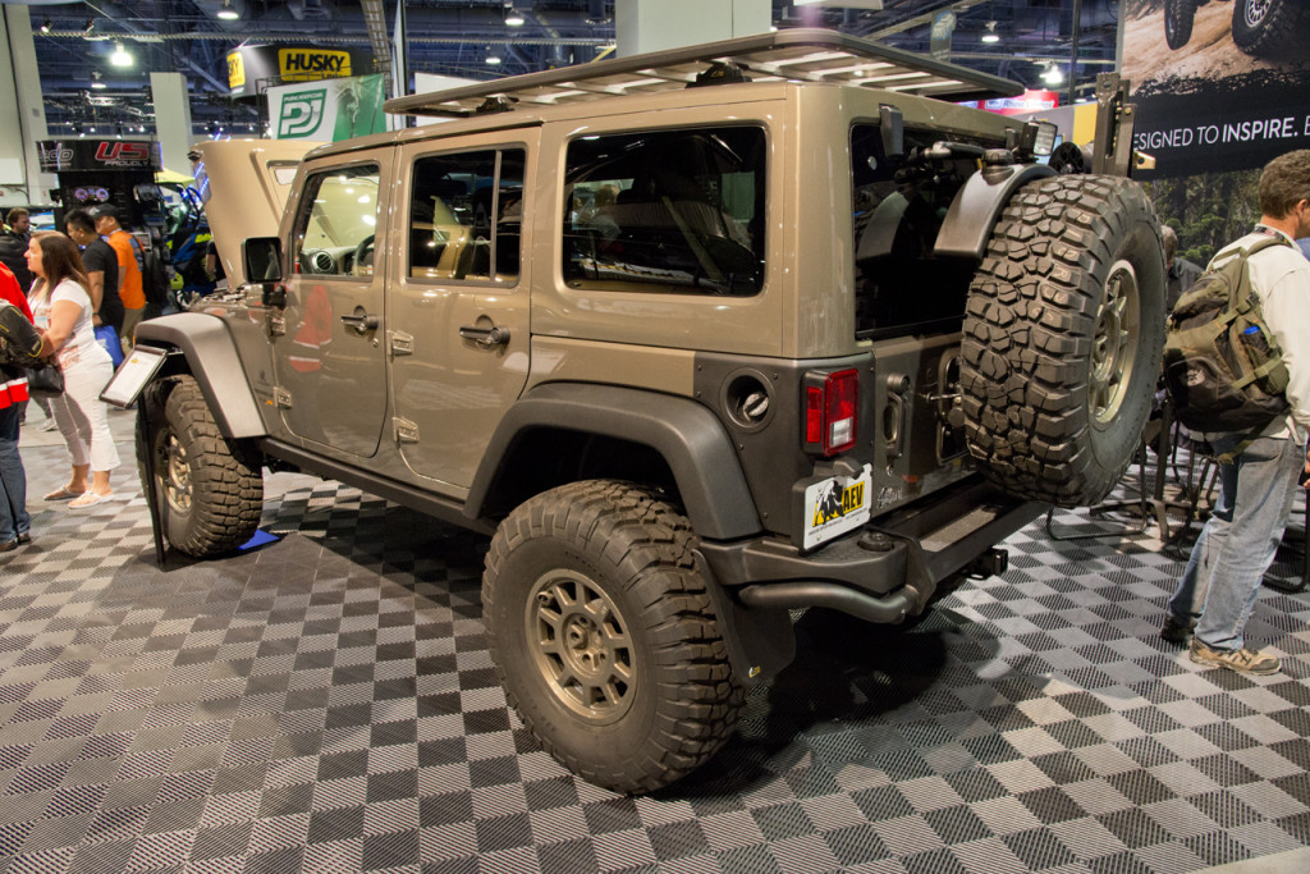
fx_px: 873
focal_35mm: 24
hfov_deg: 73.7
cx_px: 655
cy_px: 437
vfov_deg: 53.1
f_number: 7.1
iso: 2000
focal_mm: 24
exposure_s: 1/60
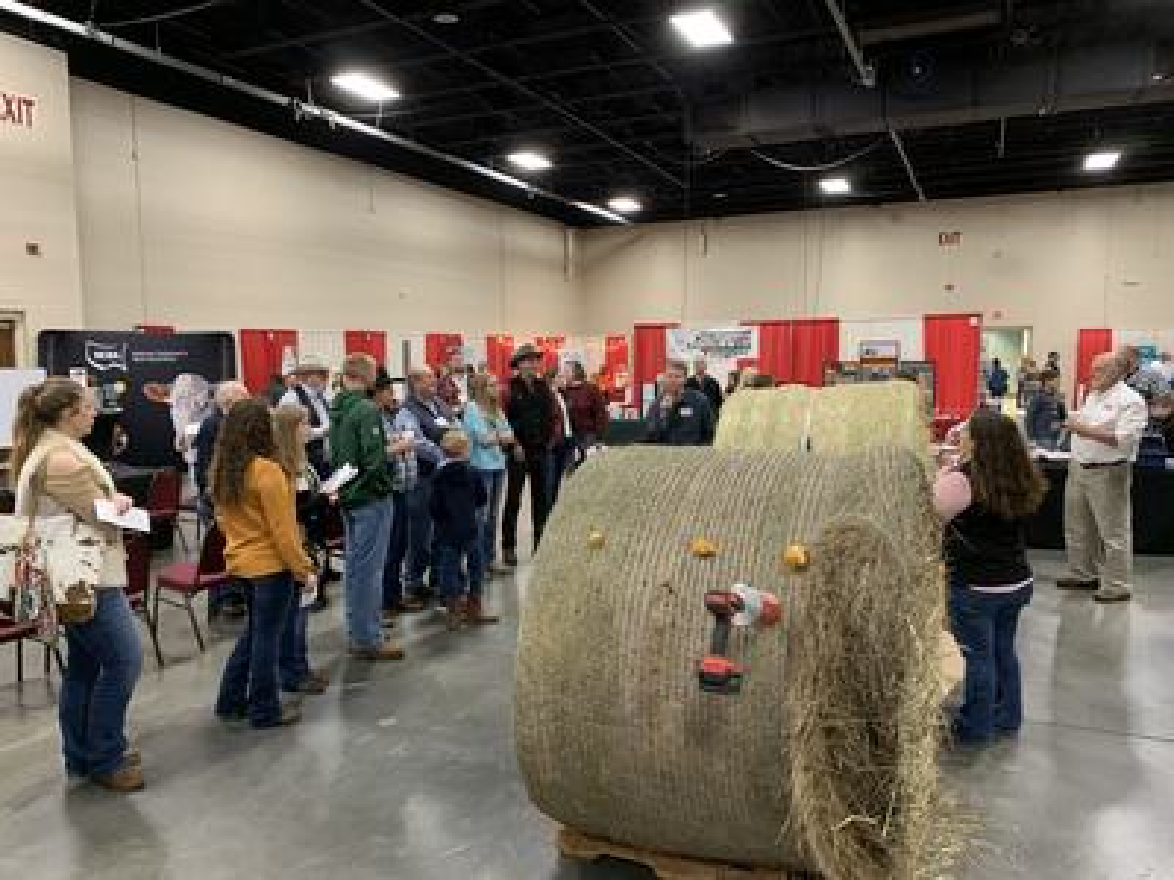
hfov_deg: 67.3
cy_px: 440
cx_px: 587
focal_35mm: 26
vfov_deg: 53.1
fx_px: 882
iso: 200
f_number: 1.8
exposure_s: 1/60
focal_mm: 4.25
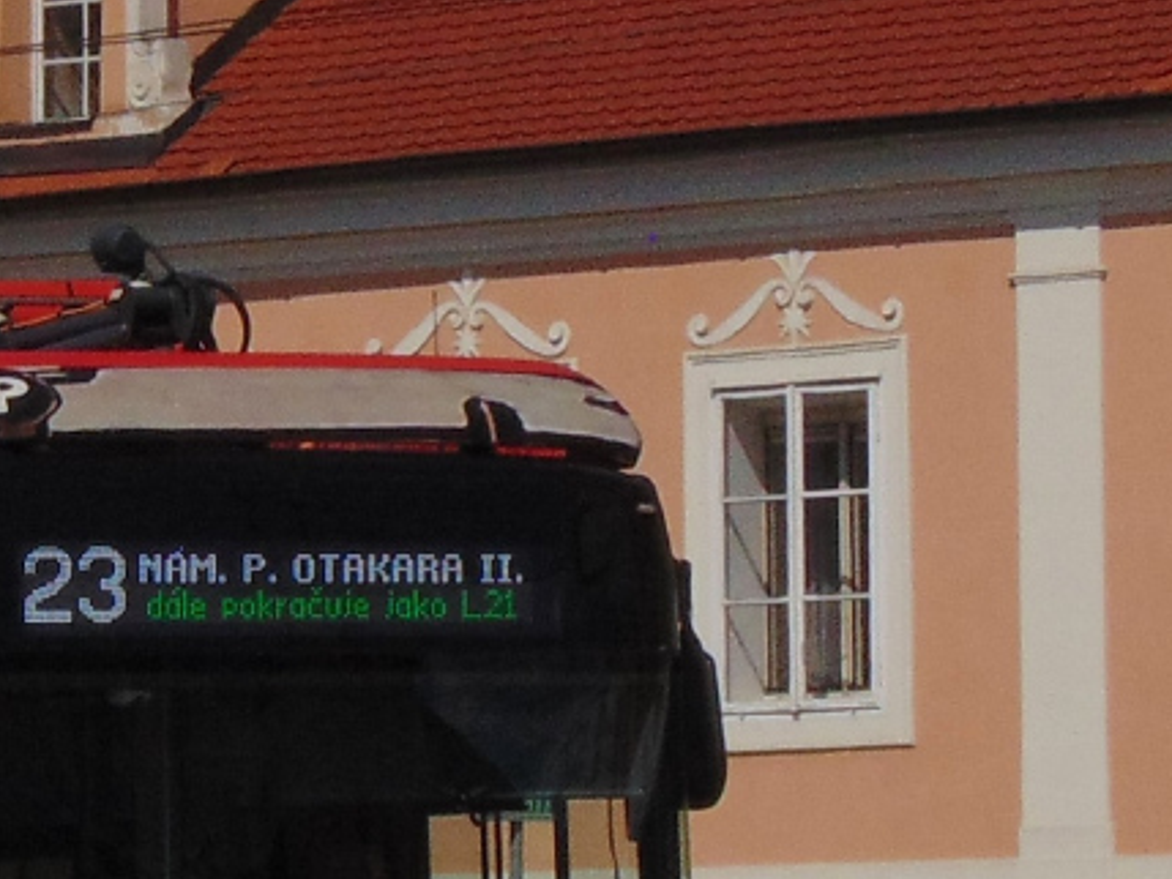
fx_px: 7281
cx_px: -314
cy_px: 405
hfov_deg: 9.1
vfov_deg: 6.9
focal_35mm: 215
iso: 80
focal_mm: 12.8
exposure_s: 1/800
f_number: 9.6
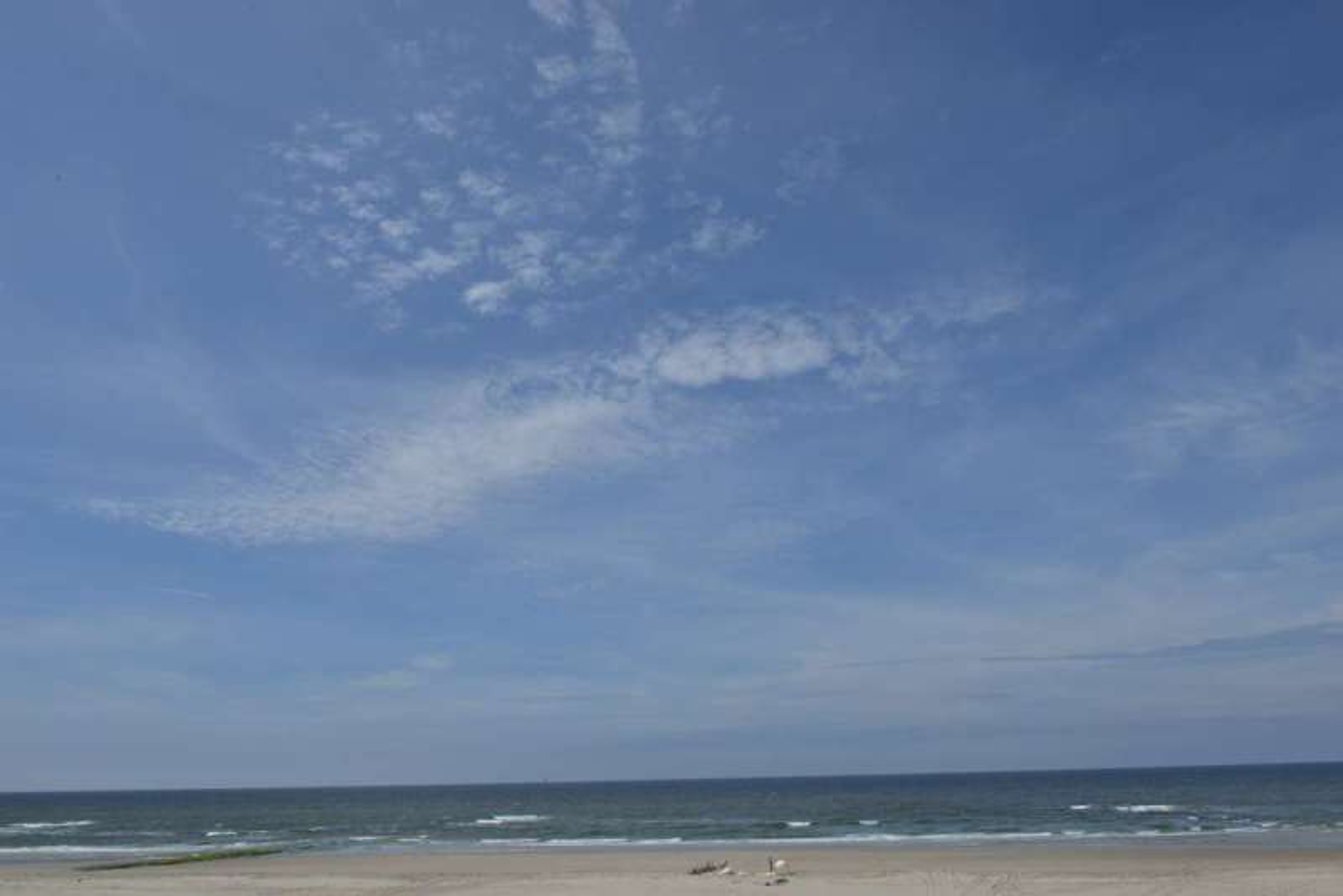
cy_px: 448
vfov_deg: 53.2
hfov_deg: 73.7
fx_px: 896
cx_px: 672
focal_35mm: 24
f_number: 20
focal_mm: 24
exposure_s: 1/160
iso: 125
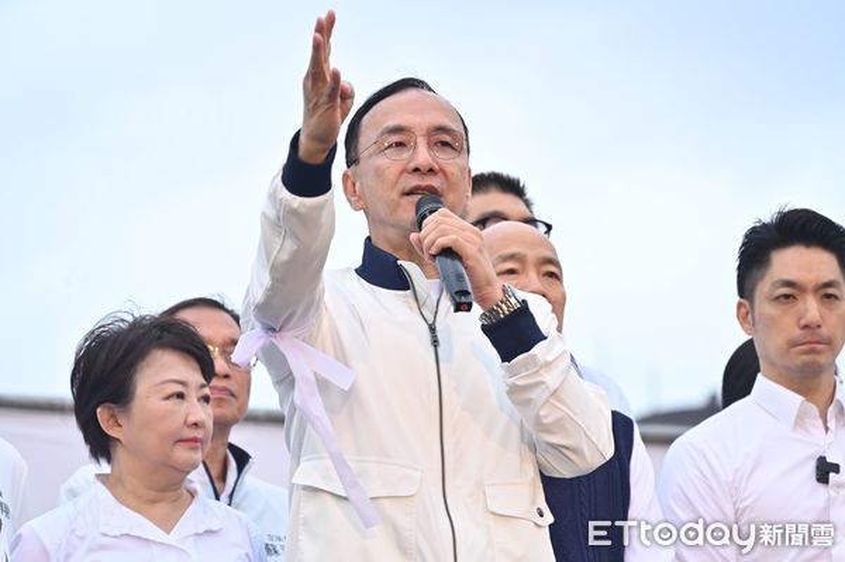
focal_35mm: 200
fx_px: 4690
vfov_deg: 6.9
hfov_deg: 10.3
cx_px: 422
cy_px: 281
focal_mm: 200
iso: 1250
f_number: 6.3
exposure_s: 1/320
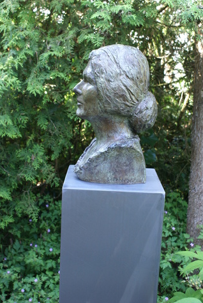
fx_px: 439
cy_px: 141
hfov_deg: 26.0
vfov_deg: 38.1
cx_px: 98
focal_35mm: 52
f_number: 5
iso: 250
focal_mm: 30
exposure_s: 1/50
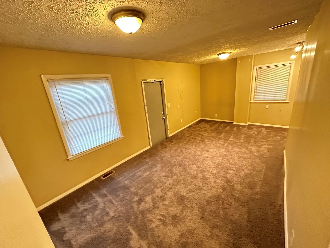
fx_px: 133
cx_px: 165
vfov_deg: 85.7
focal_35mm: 14
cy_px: 124
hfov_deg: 102.1
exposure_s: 1/40
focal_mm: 2.22
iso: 1000
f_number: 2.2
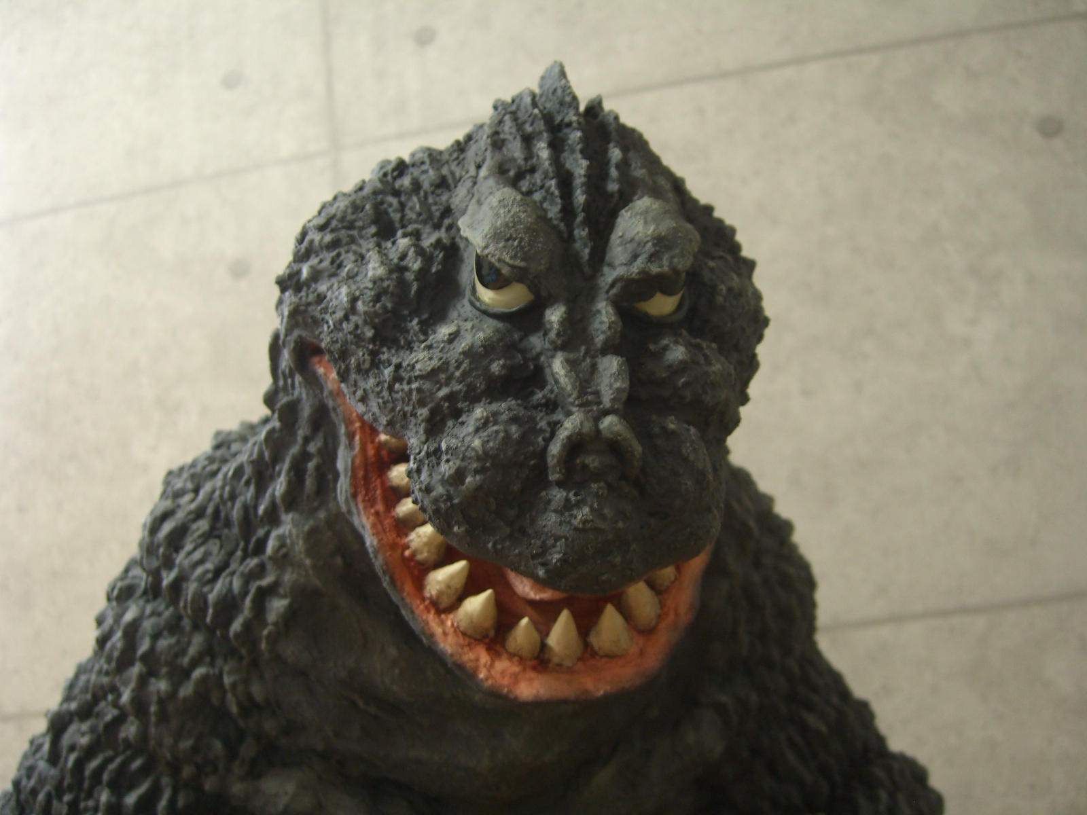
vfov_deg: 37.7
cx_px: 544
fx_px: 1193
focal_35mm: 38
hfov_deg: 49.0
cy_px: 408
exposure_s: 1/8
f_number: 2.8
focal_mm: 7.9
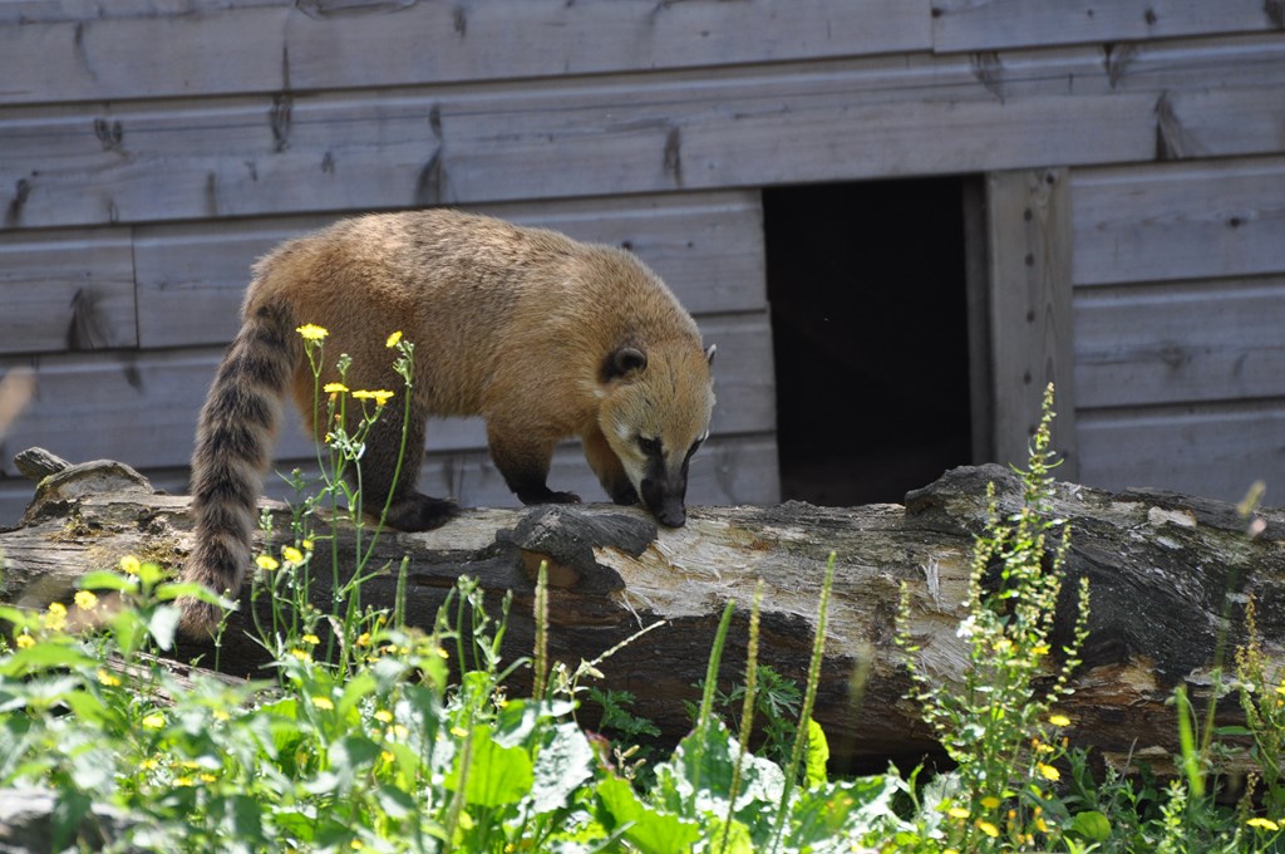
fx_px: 16042
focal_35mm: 450
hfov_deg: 4.6
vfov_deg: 3.0
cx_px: 642
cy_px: 427
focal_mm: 300
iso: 400
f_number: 5.6
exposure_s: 1/400
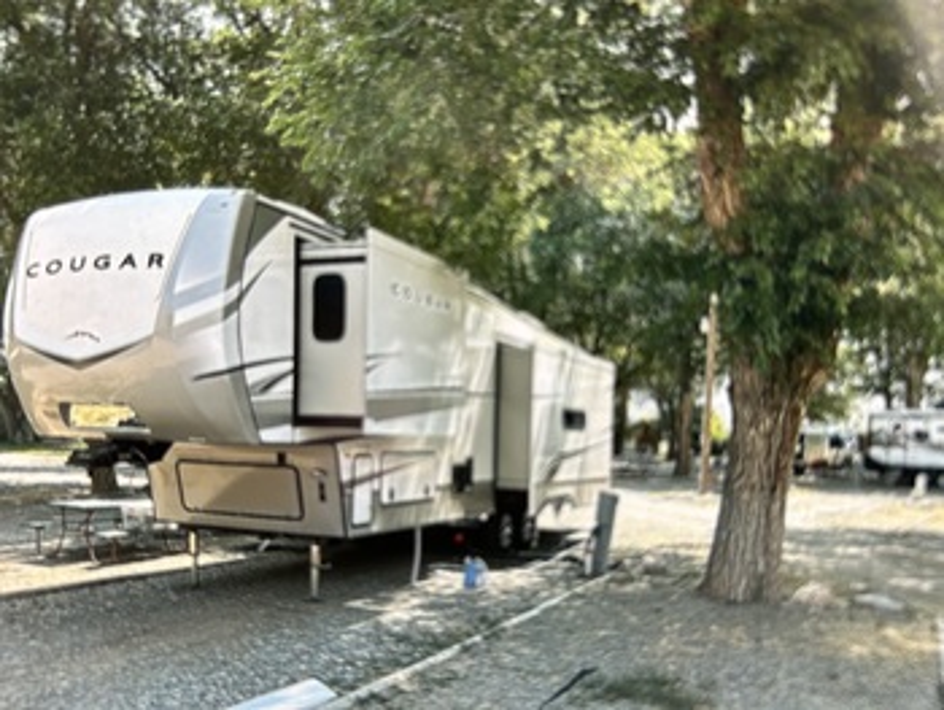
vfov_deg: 53.1
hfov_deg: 67.3
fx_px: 710
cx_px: 472
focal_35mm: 26
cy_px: 355
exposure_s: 1/88
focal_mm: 5.7
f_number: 1.5
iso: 125
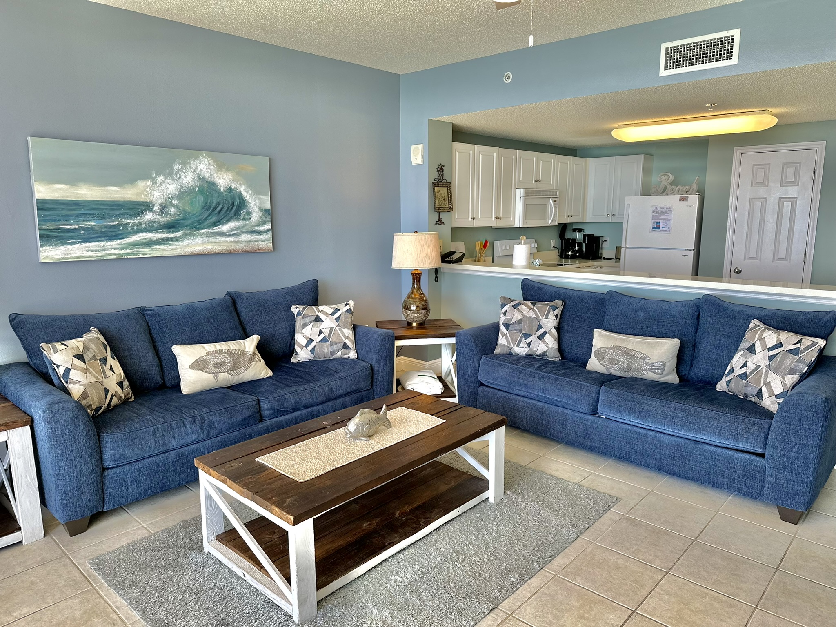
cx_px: 418
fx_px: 580
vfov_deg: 56.8
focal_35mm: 24
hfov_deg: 71.6
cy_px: 314
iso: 100
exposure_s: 1/120
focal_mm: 6.86
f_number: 1.78
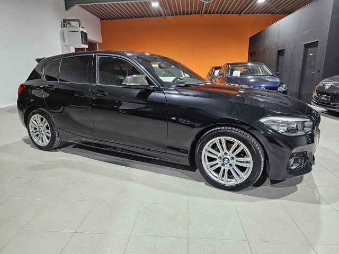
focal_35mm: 23
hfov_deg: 73.9
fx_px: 225
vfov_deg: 58.9
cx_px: 170
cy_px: 127
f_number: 1.7
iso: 200
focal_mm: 6.3
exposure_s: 1/100
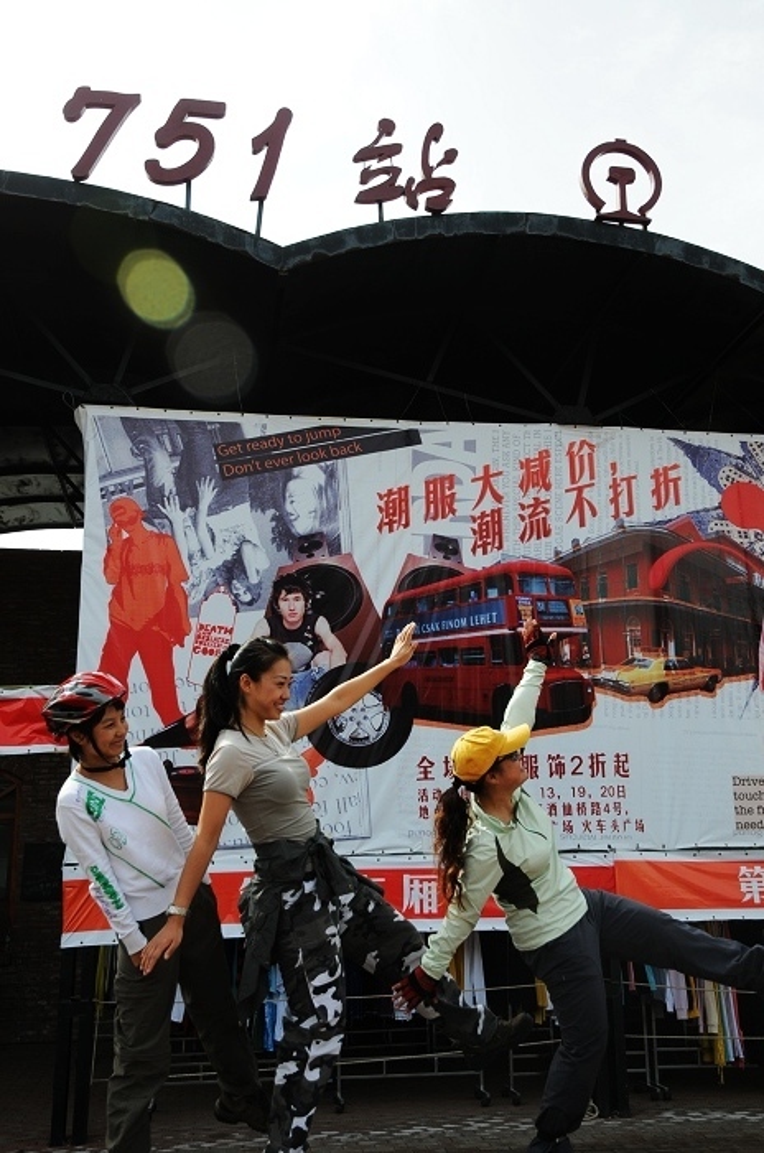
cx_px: 382
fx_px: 1198
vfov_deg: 51.4
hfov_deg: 35.4
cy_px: 576
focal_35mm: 38
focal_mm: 25
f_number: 5
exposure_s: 1/320
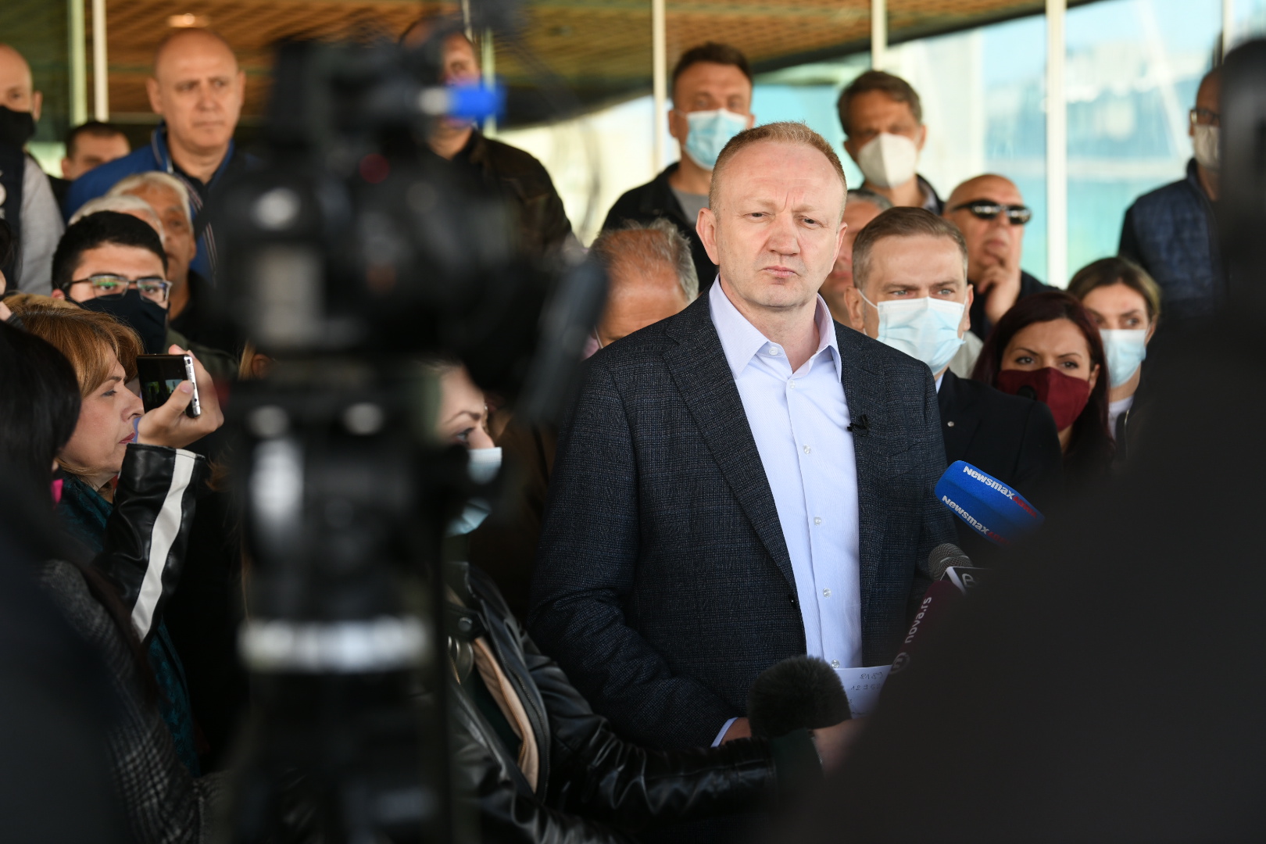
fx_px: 3516
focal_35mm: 100
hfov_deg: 20.4
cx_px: 633
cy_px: 422
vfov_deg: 13.7
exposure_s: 1/200
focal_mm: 100
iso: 800
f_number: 5
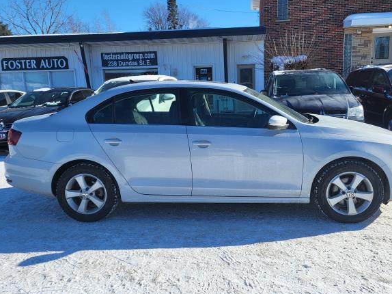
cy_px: 139
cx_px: 214
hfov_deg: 61.6
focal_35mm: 29
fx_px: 328
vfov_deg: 48.2
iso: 40
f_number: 1.8
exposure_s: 1/2470
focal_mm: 5.4
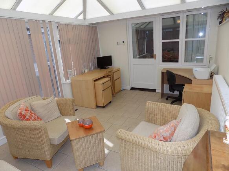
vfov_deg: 58.9
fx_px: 152
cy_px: 86
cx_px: 114
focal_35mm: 23
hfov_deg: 73.9
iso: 80
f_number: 3.1
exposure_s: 1/400
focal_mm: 4
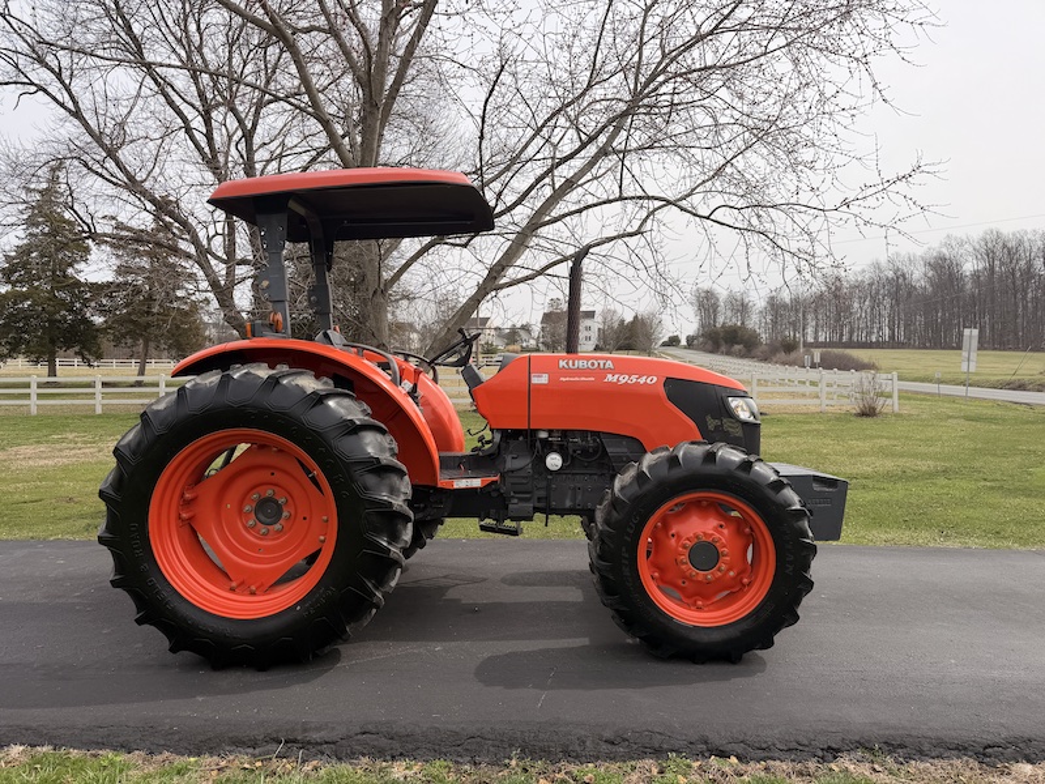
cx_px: 522
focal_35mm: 24
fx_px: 725
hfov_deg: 71.6
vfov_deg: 56.8
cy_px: 392
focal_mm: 6.76
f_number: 1.78
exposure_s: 1/4673
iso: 80
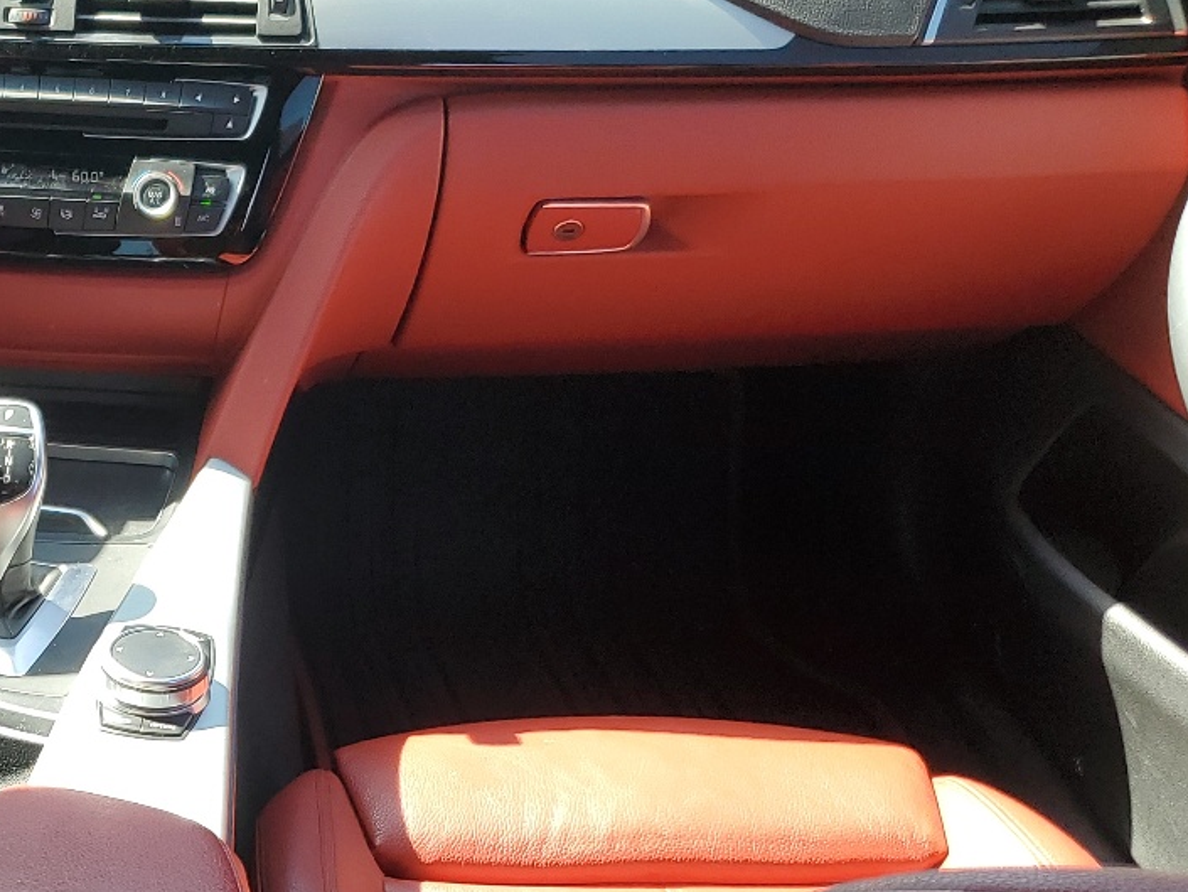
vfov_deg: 24.4
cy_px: 730
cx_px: 7
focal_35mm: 59
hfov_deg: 30.4
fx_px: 2025
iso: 50
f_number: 1.5
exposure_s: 1/185
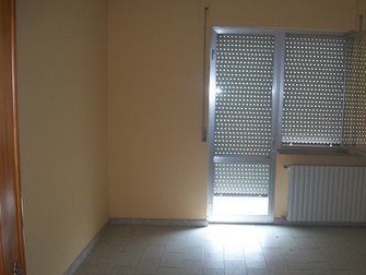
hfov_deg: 43.3
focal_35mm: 43
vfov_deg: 33.5
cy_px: 167
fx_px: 455
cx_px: 239
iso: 160
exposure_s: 1/30
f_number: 2.9
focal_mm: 5.7
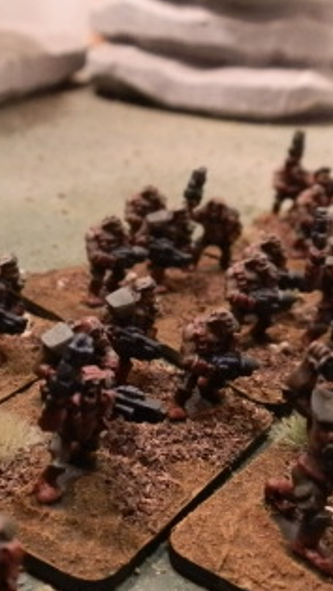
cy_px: 305
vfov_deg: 39.8
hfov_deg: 23.0
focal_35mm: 52
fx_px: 815
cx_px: 120
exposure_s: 1/60
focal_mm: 5
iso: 400
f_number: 3.1
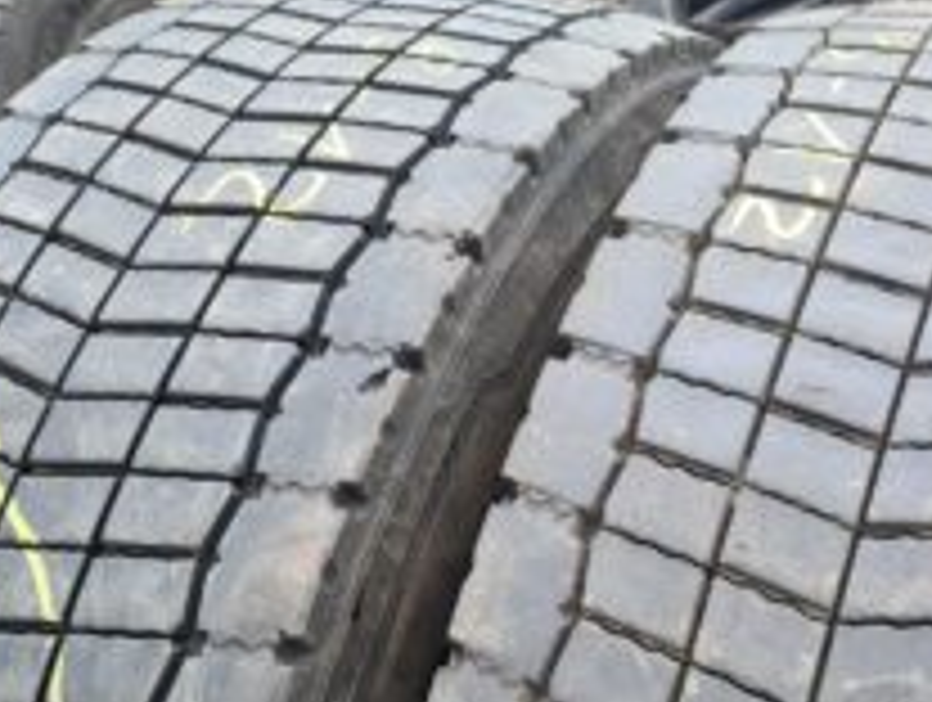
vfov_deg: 26.4
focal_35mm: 54
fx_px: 1456
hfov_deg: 35.4
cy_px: 601
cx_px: 545
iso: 50
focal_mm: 5.4
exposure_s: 1/162
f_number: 1.8
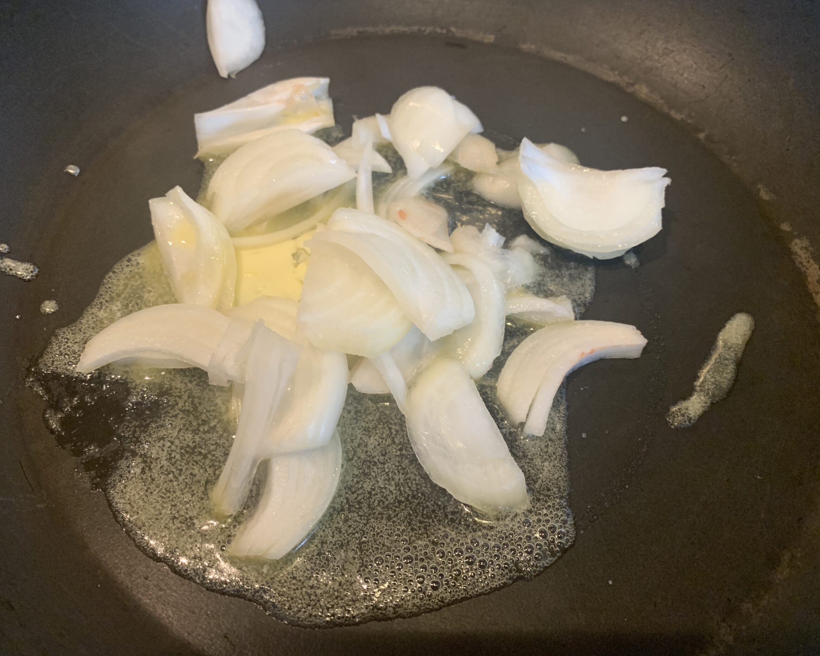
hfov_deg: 62.2
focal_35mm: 28
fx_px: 680
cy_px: 320
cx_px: 406
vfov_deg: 51.5
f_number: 1.8
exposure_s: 1/50
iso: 200
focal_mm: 4.25
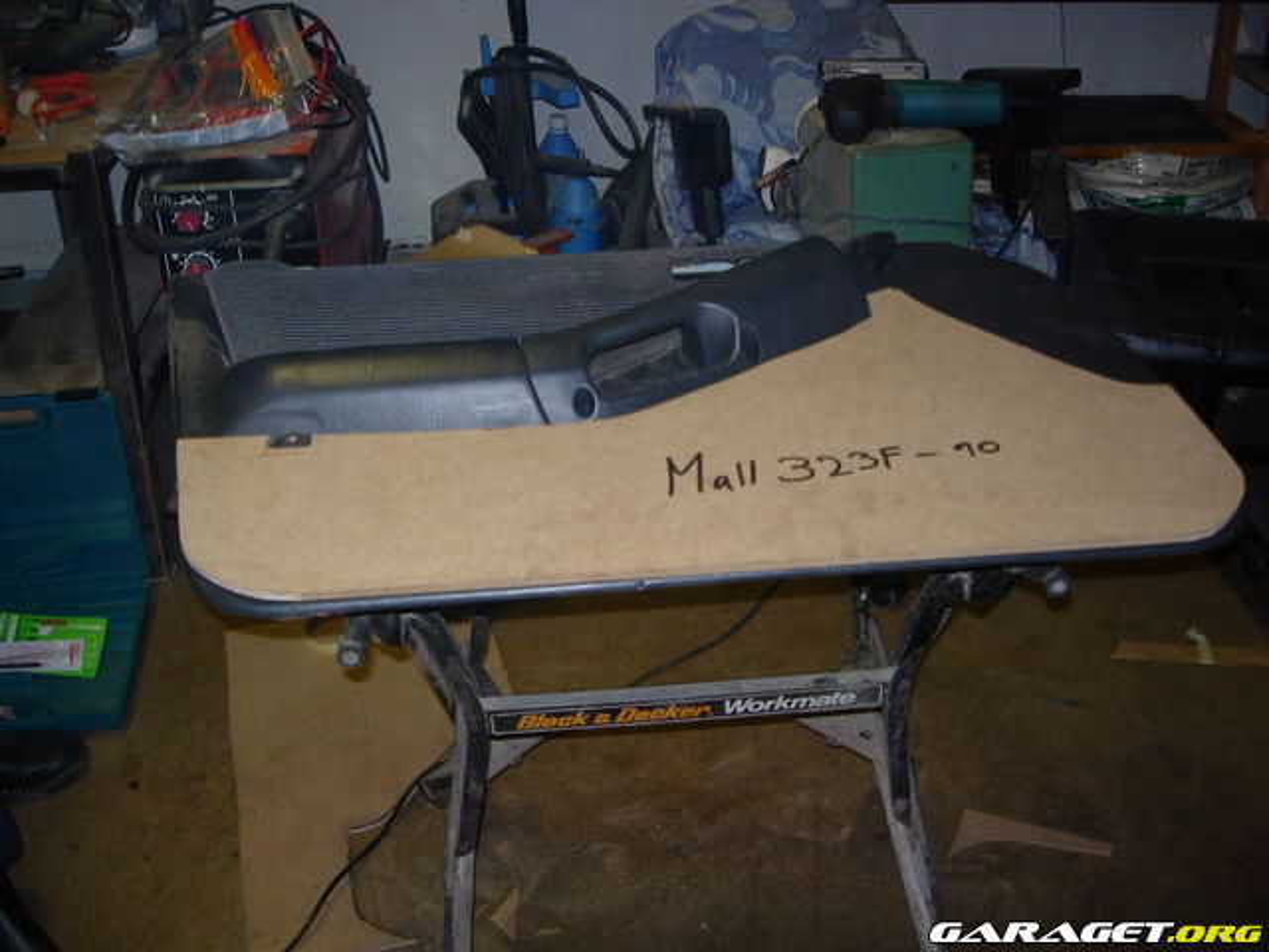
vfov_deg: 37.7
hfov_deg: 49.0
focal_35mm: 38
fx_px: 1393
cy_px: 476
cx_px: 634
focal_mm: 7.8
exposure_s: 1/64
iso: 79
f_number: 2.8
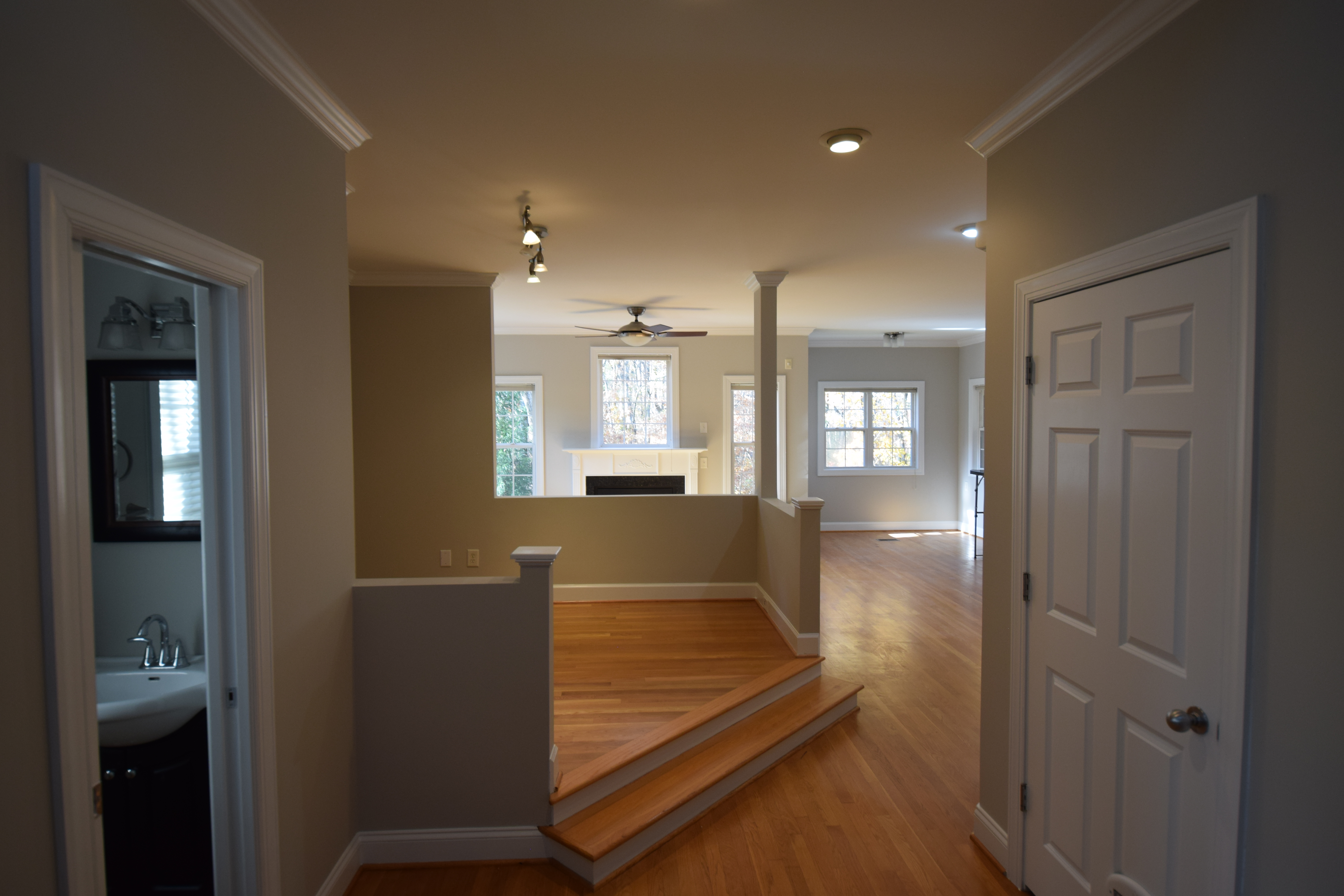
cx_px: 672
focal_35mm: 20
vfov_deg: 63.2
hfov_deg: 85.4
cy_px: 448
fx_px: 728
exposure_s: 1/80
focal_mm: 13
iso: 400
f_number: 4.5
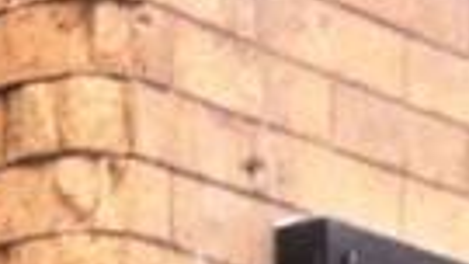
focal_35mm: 226
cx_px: 125
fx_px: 2811
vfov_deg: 4.9
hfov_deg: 9.5
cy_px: 1014
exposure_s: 1/30
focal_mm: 3.85
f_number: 2.8
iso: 100
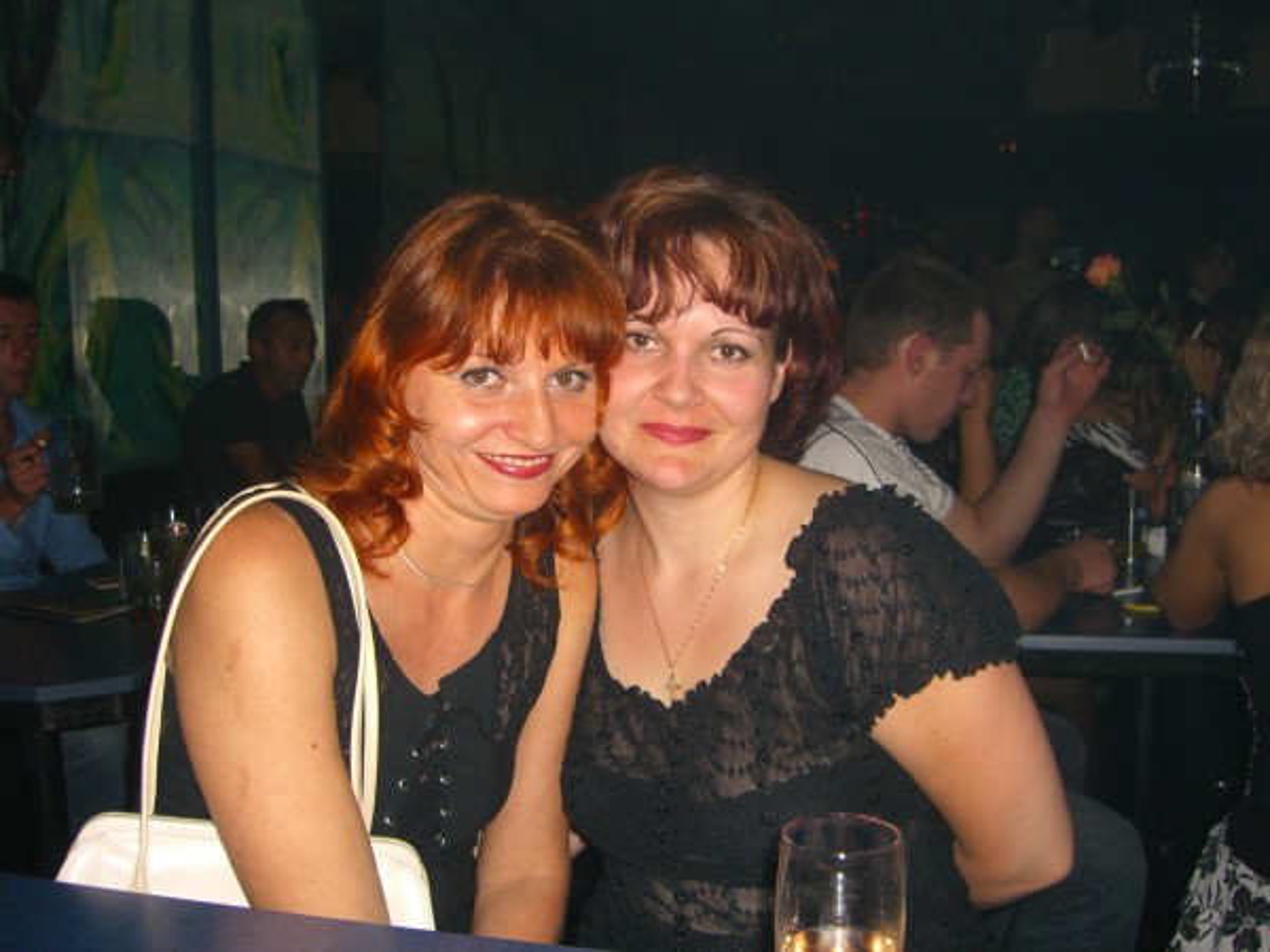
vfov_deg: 37.7
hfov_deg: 49.0
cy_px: 476
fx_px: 1394
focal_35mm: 38
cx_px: 635
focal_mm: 7.9
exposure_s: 1/60
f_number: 2.8
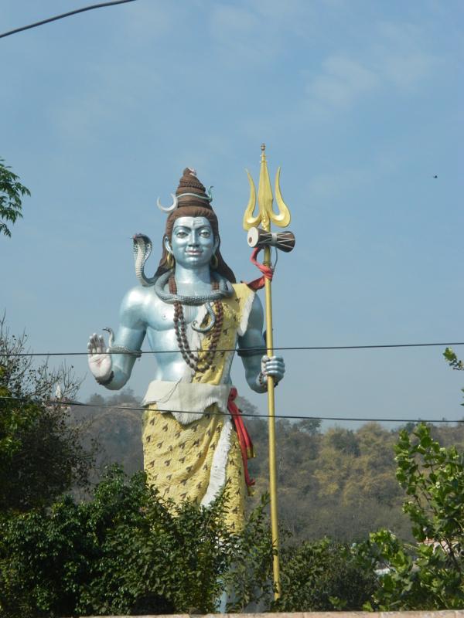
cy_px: 309
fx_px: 1841
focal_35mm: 103
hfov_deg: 14.4
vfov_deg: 19.1
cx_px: 232
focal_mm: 18.6
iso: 80
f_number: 4.5
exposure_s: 1/800
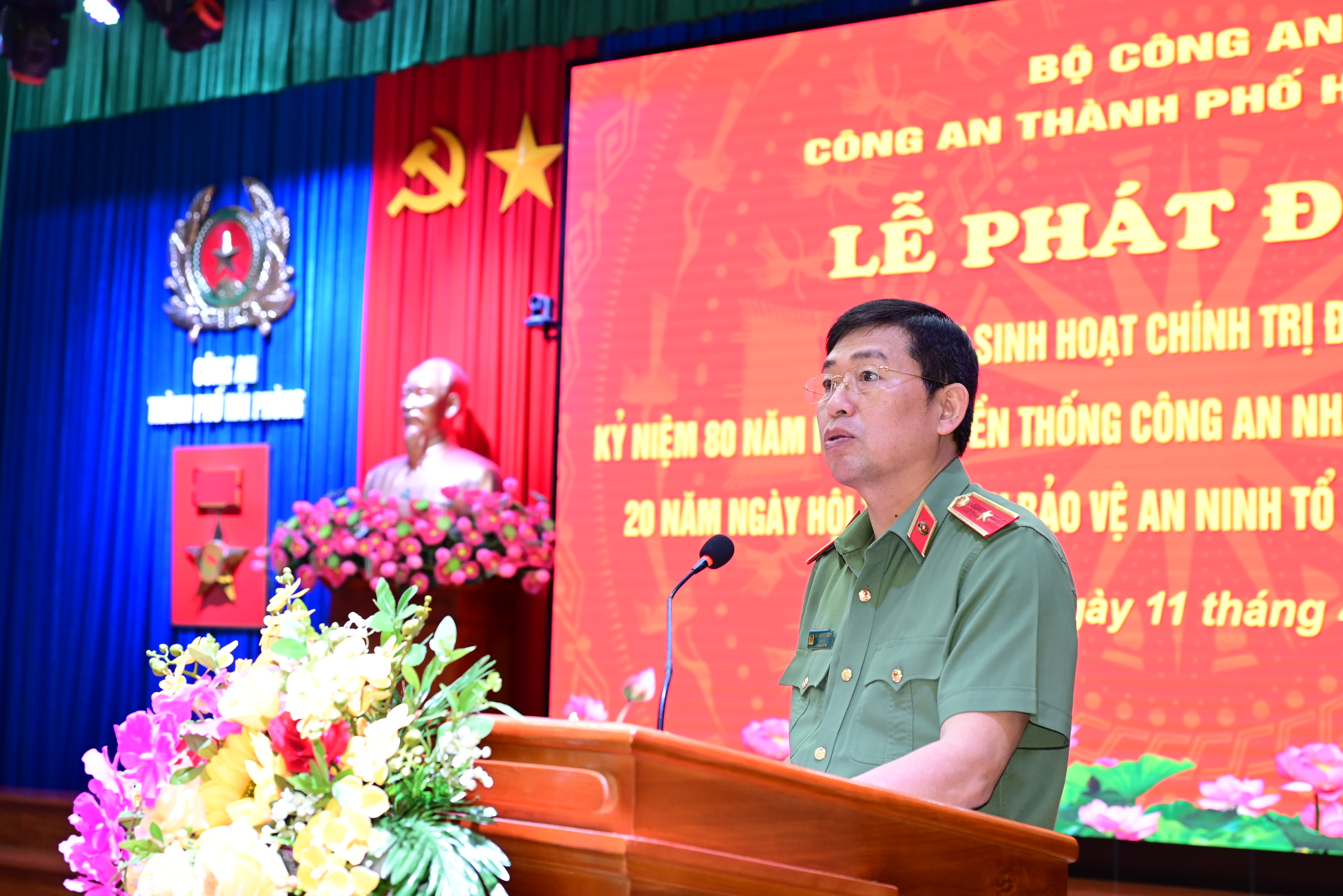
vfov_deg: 25.5
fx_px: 1977
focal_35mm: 53
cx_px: 672
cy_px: 448
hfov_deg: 37.5
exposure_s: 1/100
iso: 2000
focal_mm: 53
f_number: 4.5
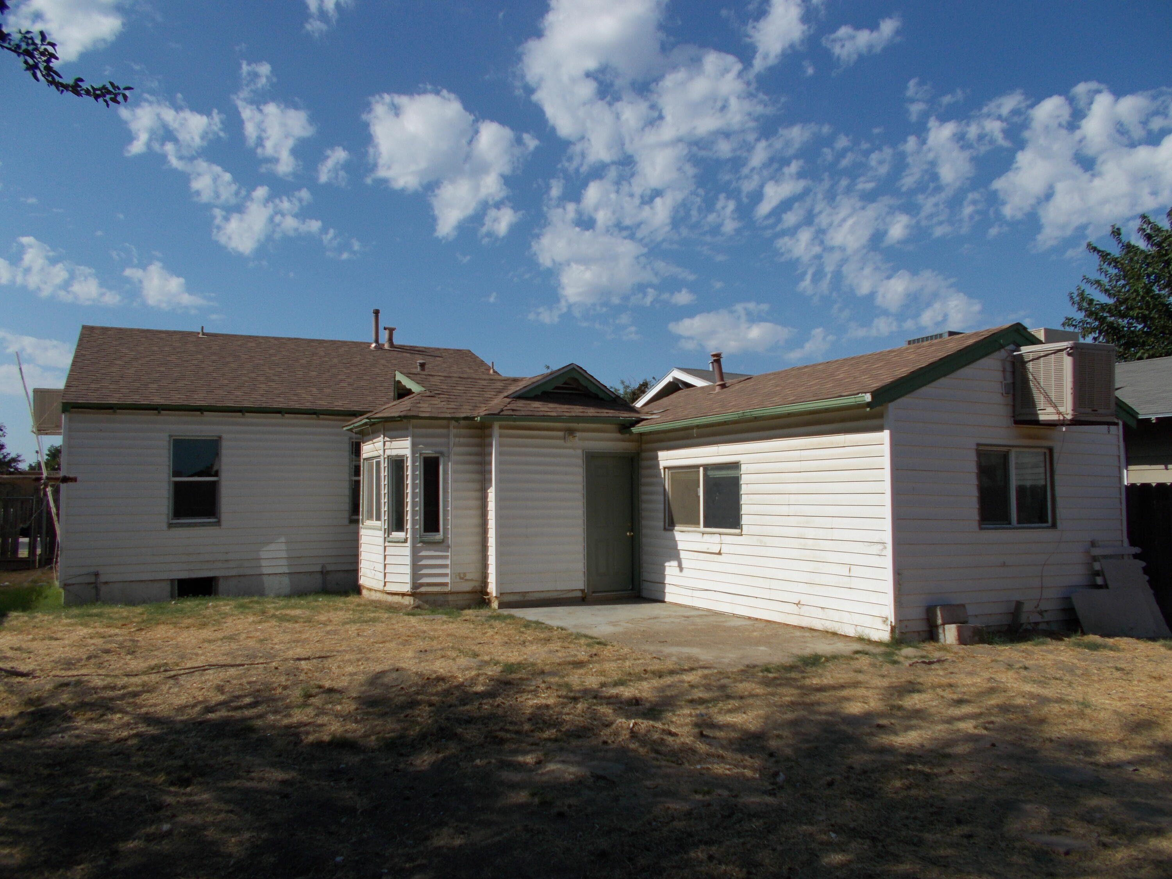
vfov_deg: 53.1
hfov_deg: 67.3
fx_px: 880
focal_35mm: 26
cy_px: 440
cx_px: 586
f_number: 8
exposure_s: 1/320
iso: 80
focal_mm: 4.6
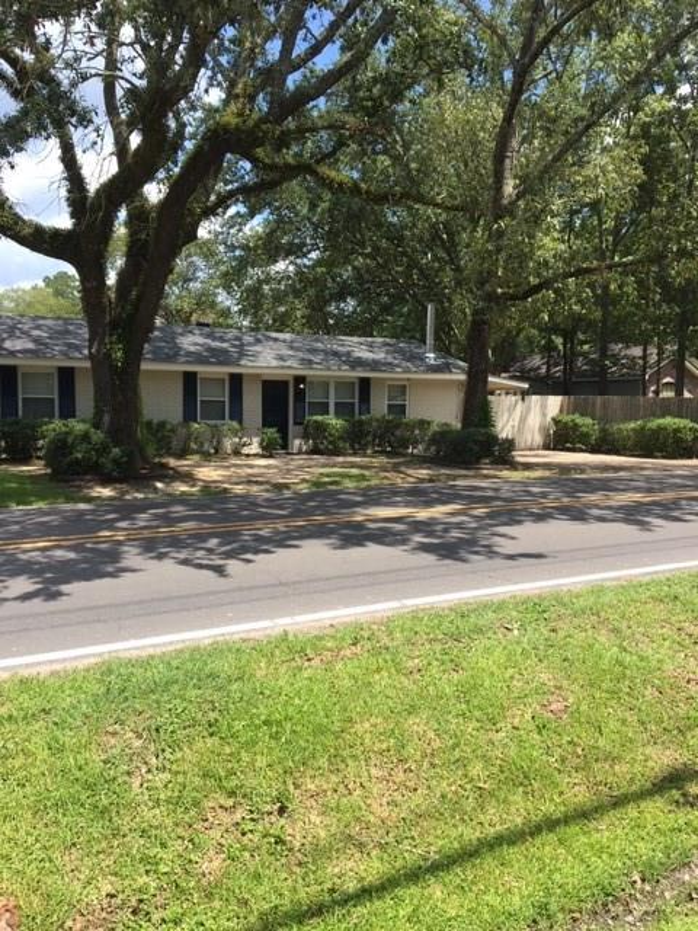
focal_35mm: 29
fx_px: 780
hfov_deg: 48.2
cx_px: 349
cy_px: 466
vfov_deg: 61.7
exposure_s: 1/668
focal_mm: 4.15
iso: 25
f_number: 2.2
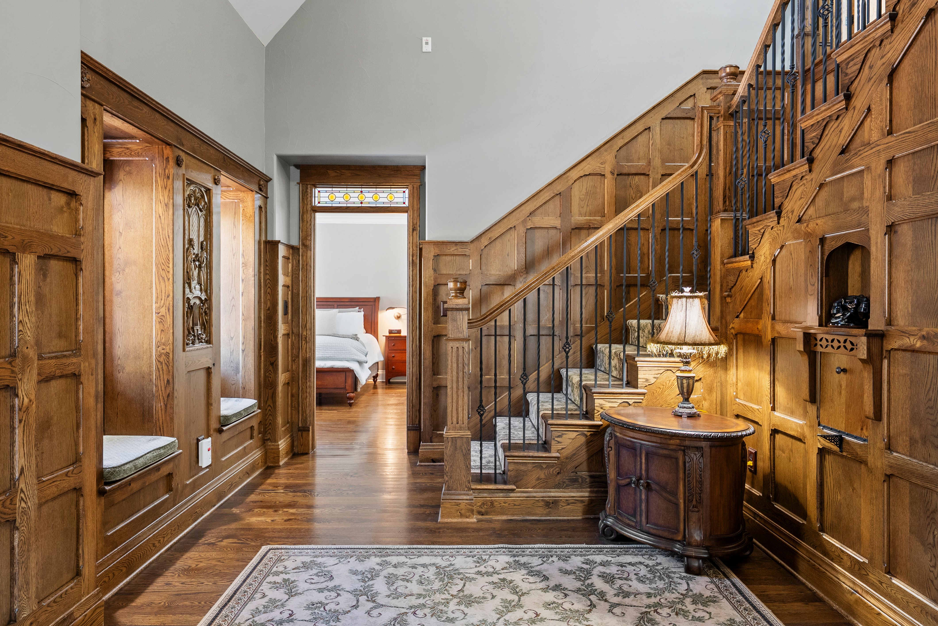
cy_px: 313
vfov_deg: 57.3
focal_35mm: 22
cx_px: 469
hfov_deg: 78.6
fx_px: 574
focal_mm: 22
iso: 800
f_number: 8
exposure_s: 1/1.67
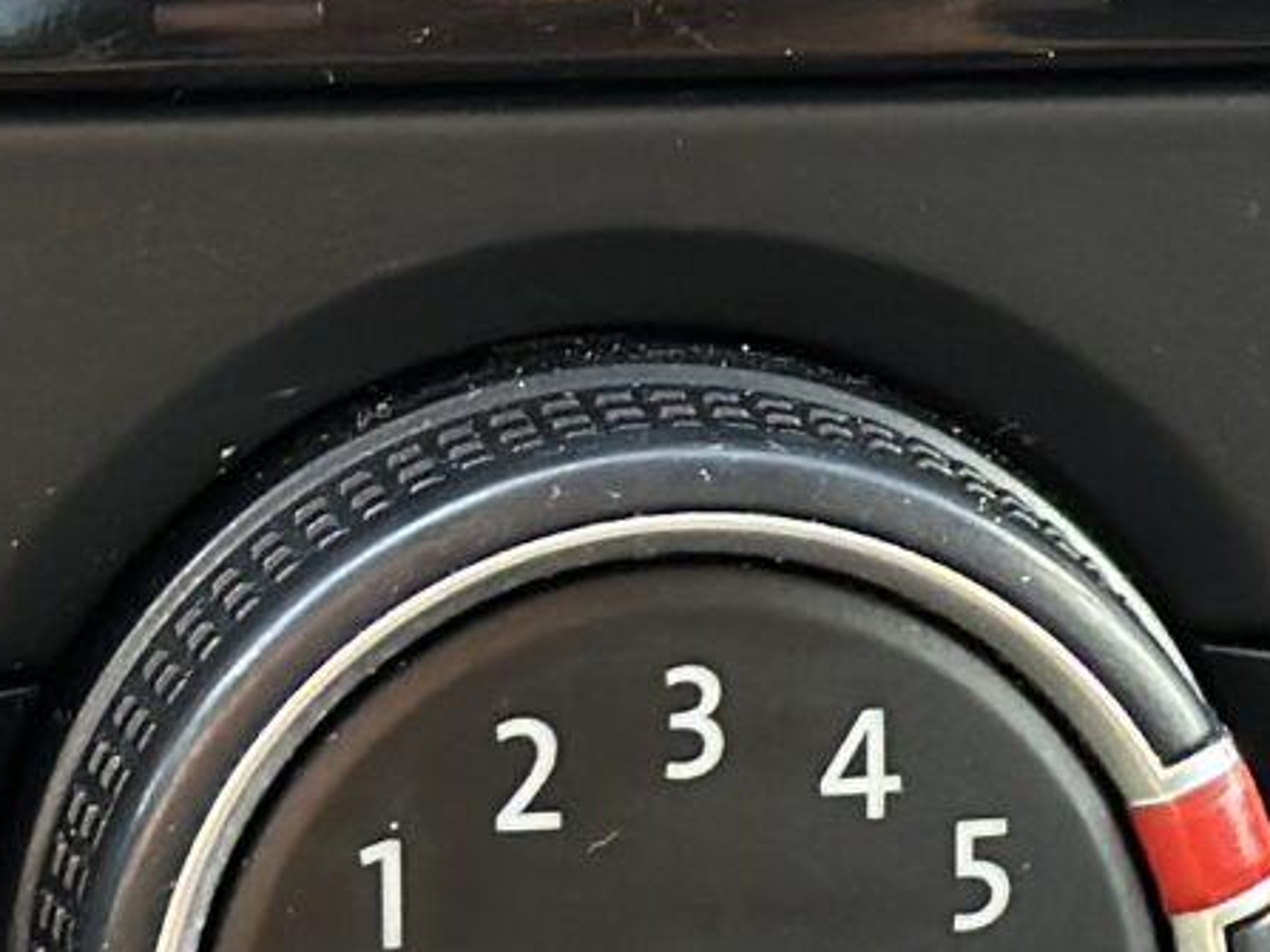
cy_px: 480
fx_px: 10087
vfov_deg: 5.4
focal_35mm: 275
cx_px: 375
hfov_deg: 7.2
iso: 125
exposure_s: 1/110
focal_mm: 6.86
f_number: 1.78
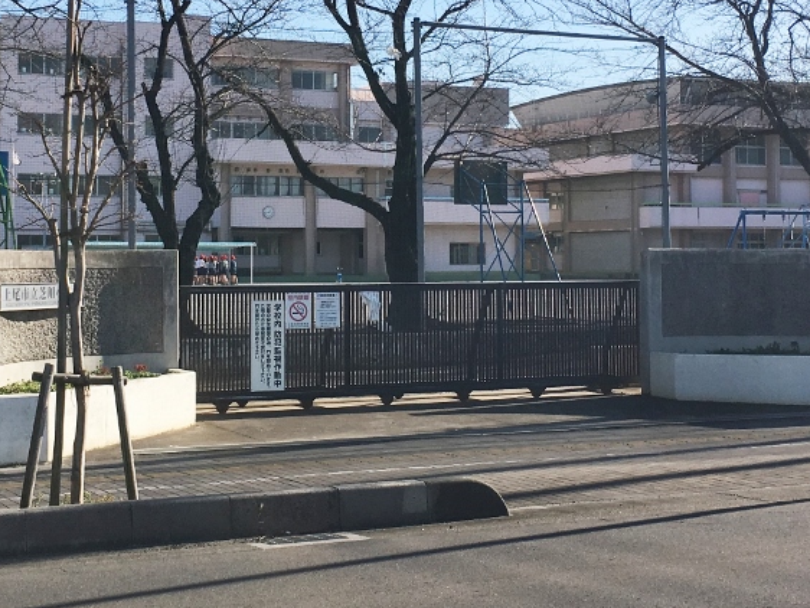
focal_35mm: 66
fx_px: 1545
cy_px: 182
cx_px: 368
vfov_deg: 22.1
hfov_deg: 29.4
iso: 25
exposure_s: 1/1672
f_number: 2.2
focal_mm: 4.15
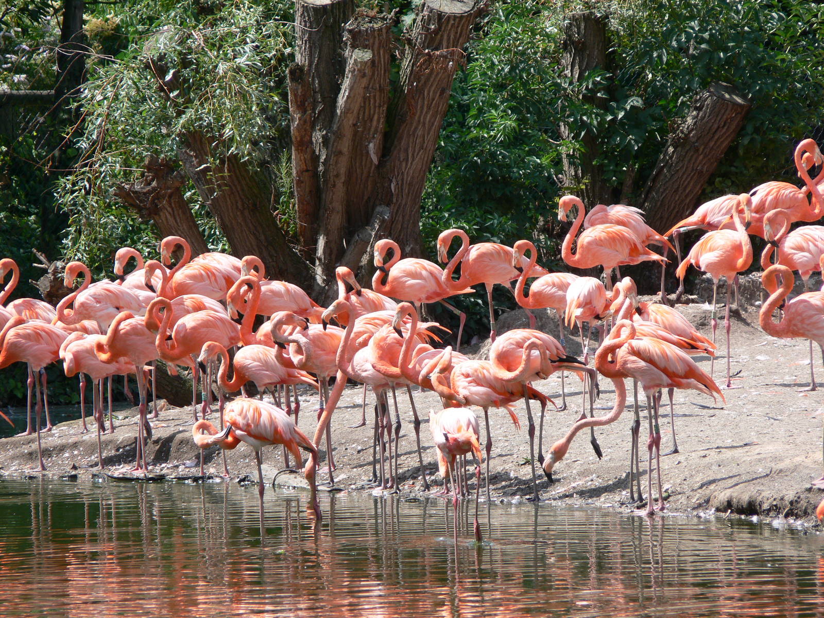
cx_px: 412
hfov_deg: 5.0
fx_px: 9450
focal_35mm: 397
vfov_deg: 3.7
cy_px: 309
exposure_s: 1/200
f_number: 5.6
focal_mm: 84
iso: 80
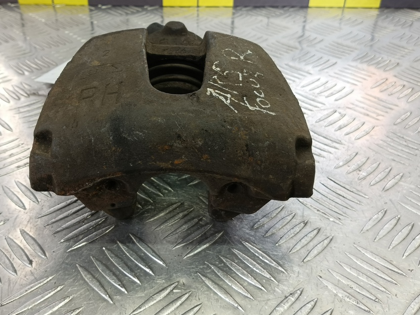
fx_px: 340
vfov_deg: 49.4
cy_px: 126
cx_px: 182
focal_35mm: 28
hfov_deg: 63.2
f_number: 1.6
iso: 104
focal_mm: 4.11
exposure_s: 1/50
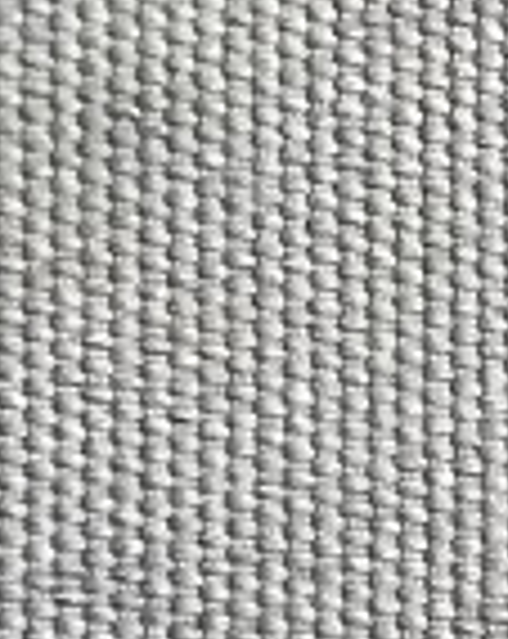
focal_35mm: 193
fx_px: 3639
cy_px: 2079
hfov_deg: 7.7
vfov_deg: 8.1
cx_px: 1003
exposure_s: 1/100
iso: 20
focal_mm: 3.99
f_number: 1.8
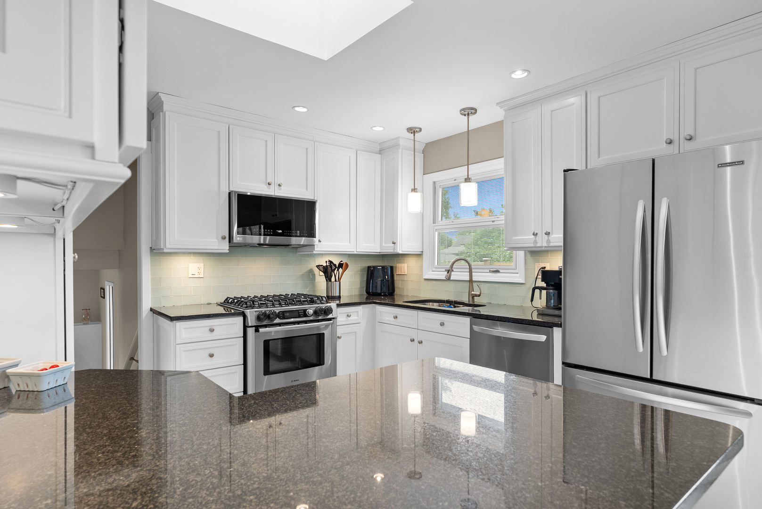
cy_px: 254
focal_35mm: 20
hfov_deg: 83.9
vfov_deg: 62.0
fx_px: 424
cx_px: 381
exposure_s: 1
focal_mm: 20
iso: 640
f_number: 8
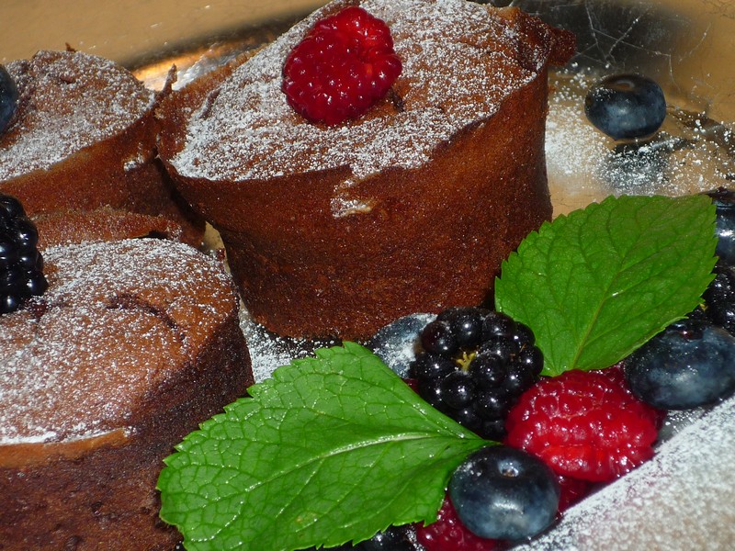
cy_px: 276
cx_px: 368
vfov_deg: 9.9
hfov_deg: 13.2
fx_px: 3185
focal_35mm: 150
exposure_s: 1/60
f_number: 5.8
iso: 100
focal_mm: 18.6
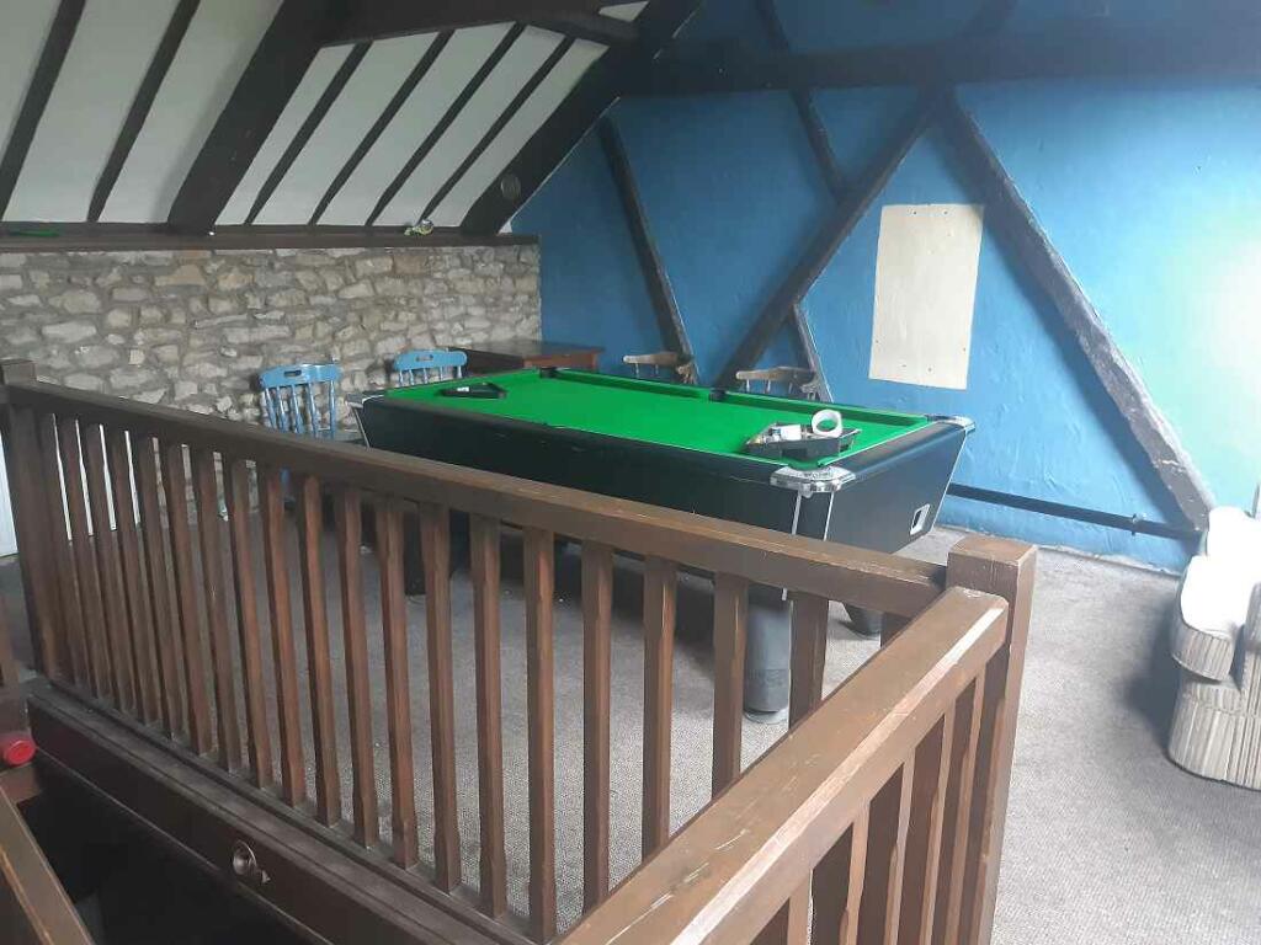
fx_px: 947
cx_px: 630
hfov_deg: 67.3
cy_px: 472
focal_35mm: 26
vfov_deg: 53.1
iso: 250
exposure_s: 1/50
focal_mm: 3.92
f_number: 1.7
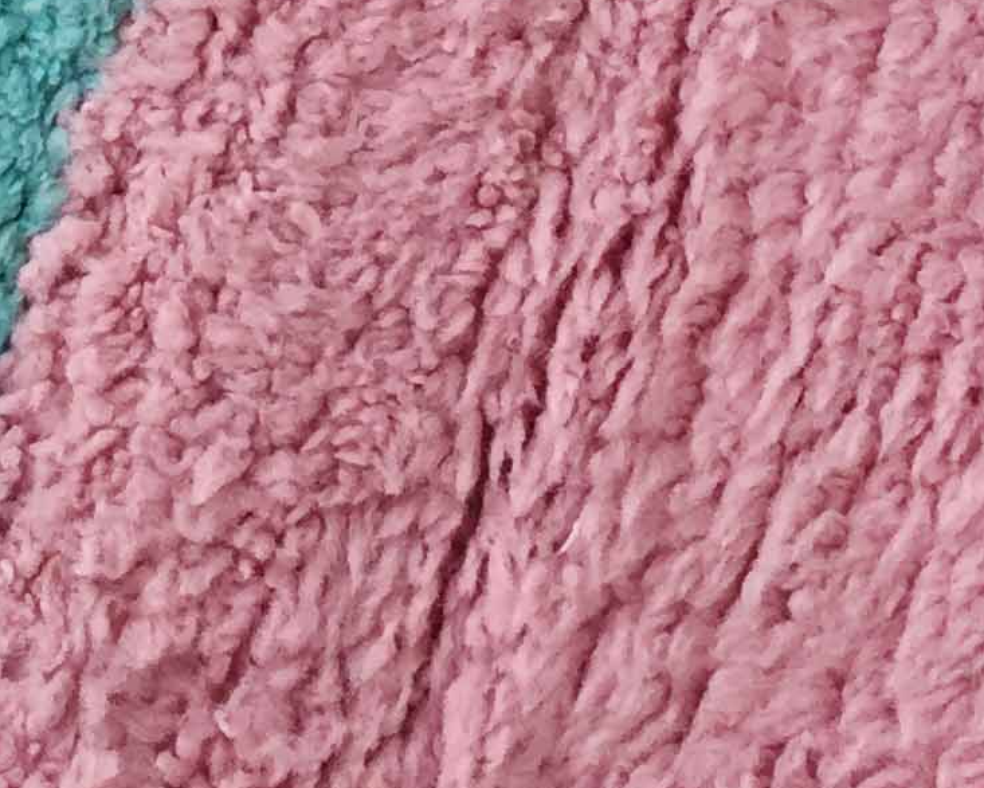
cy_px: -212
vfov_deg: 11.9
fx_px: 3671
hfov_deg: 14.8
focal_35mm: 126
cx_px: -185
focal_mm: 4.15
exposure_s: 1/33
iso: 32
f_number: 2.2
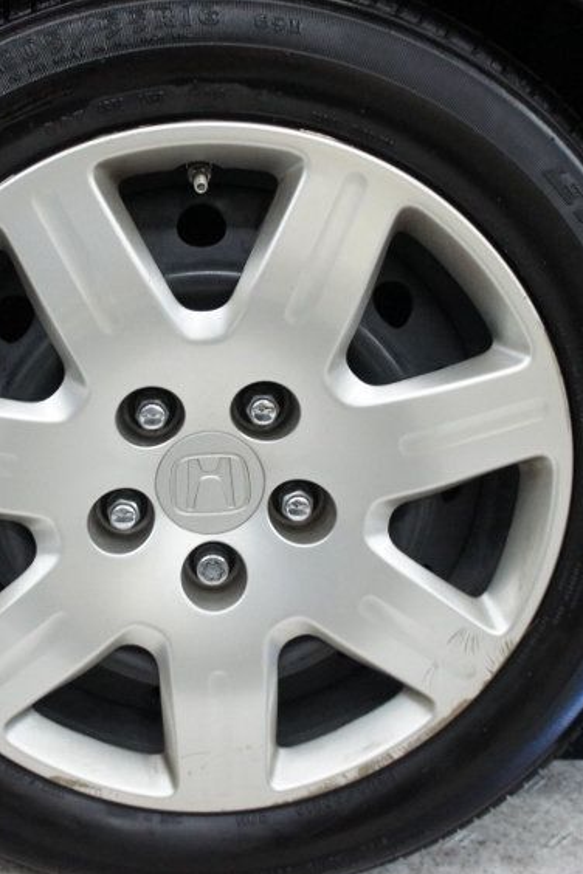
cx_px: 211
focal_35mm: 49
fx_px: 1190
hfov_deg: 27.4
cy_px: 402
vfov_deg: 40.3
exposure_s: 1/125
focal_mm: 18
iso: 1600
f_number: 3.5
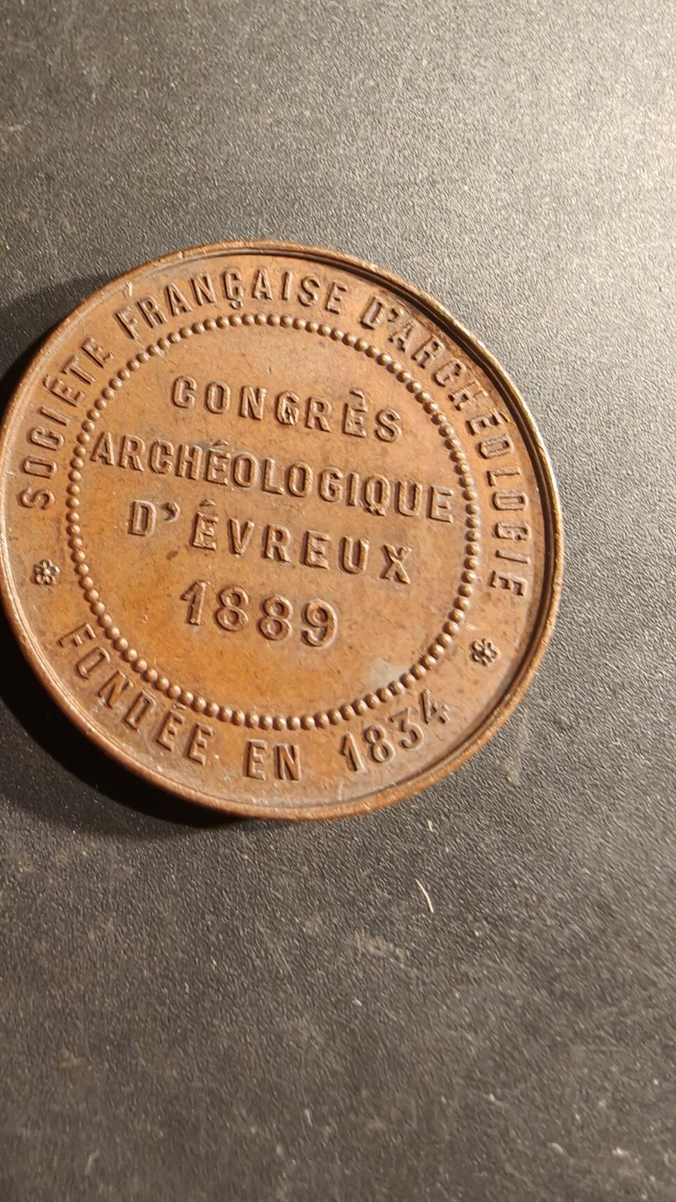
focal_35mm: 26
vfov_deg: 71.9
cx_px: 252
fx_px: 828
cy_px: 622
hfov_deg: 44.0
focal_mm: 2.32
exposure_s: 1/50
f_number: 2
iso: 250
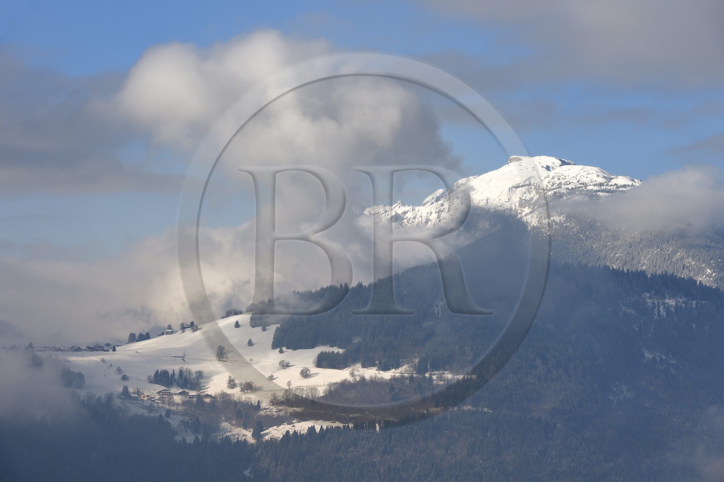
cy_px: 241
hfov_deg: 13.3
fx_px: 3115
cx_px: 362
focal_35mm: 155
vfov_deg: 8.8
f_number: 14
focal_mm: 155
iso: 200
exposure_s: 1/250
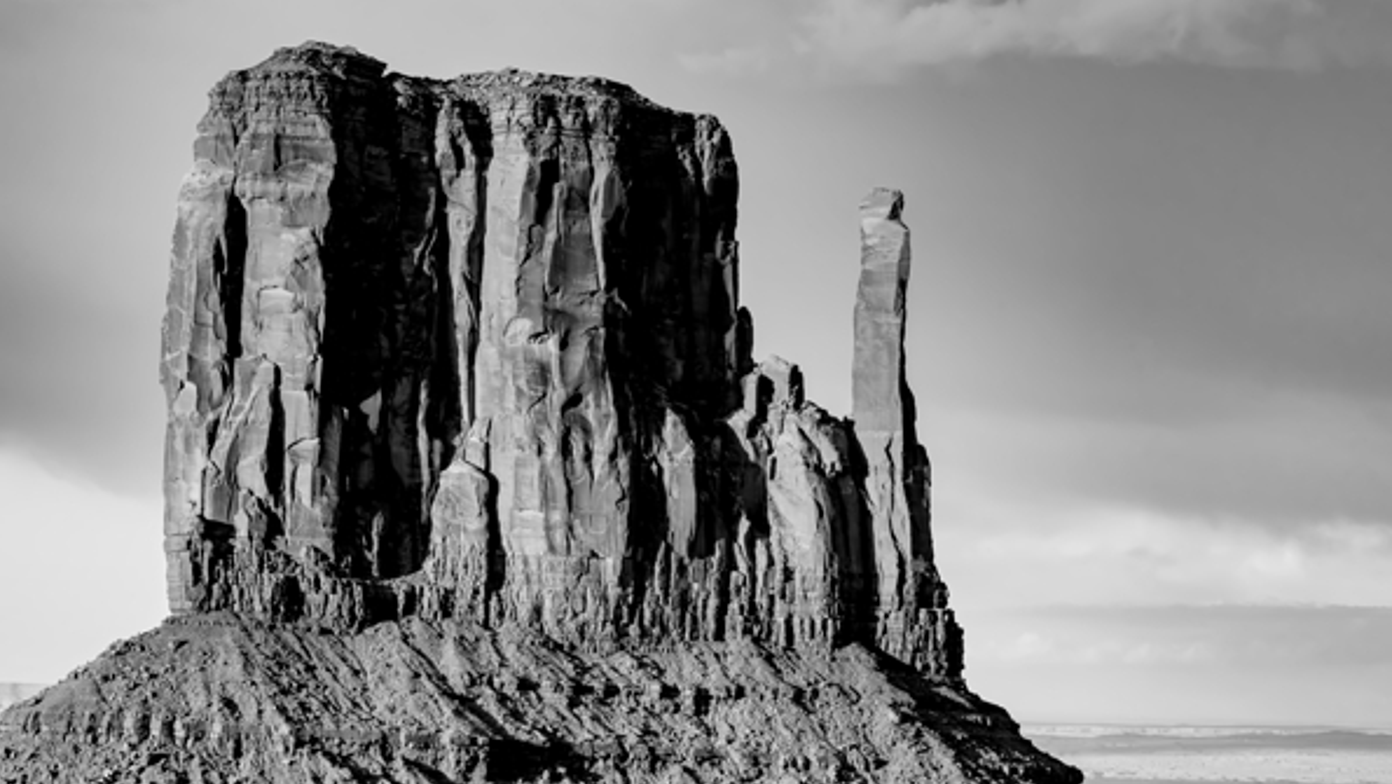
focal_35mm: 169
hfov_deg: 12.7
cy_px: 403
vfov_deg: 7.2
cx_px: 700
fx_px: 6239
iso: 100
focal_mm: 160
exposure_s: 1/80
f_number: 11
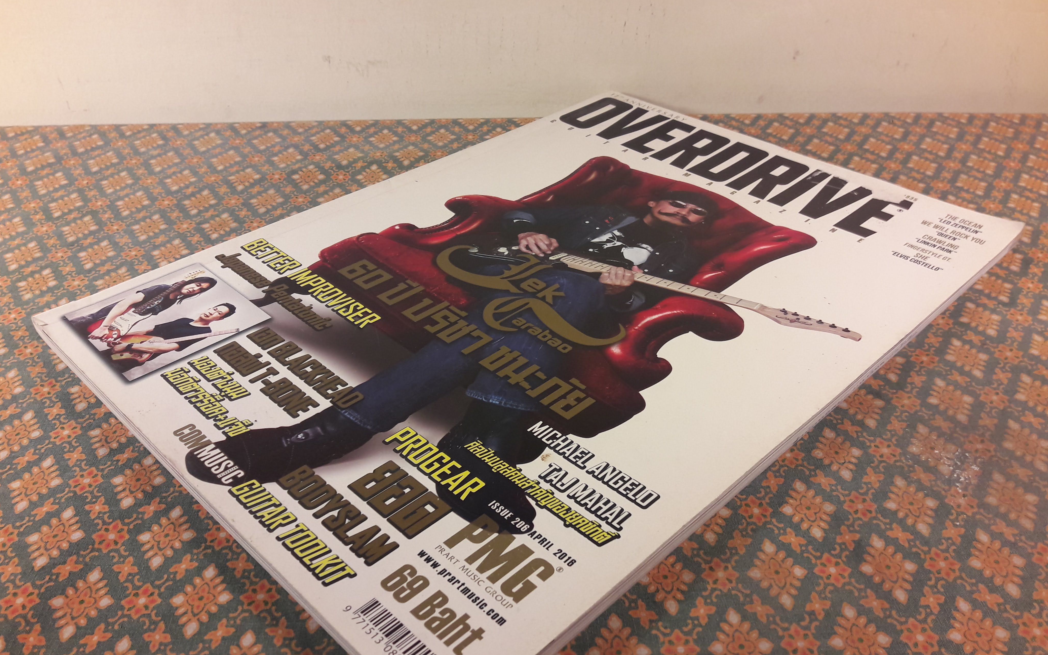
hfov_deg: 62.9
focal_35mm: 30
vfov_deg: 41.7
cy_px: 382
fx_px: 857
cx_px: 520
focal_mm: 3.7
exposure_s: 1/33
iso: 50
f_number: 1.9
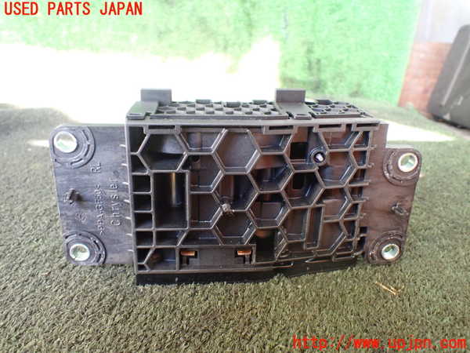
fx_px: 407
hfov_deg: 60.0
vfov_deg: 46.8
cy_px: 176
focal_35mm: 30
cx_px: 235
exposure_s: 1/100
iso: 800
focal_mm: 5.4
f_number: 2.3
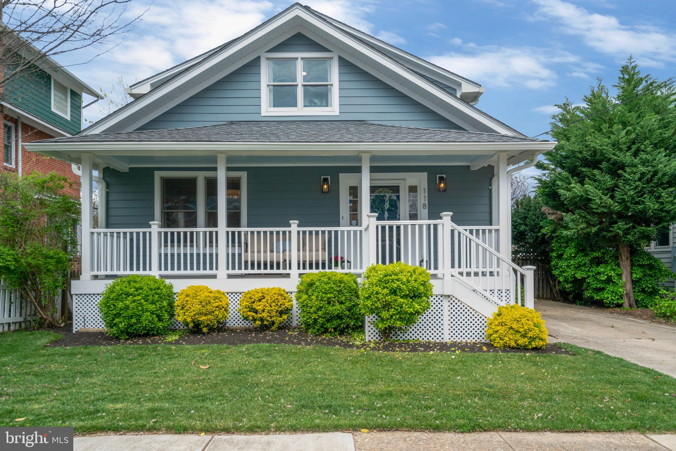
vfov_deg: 53.2
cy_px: 226
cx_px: 338
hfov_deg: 73.7
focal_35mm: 24
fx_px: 451
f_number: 8
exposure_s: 1/800
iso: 1250
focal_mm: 24
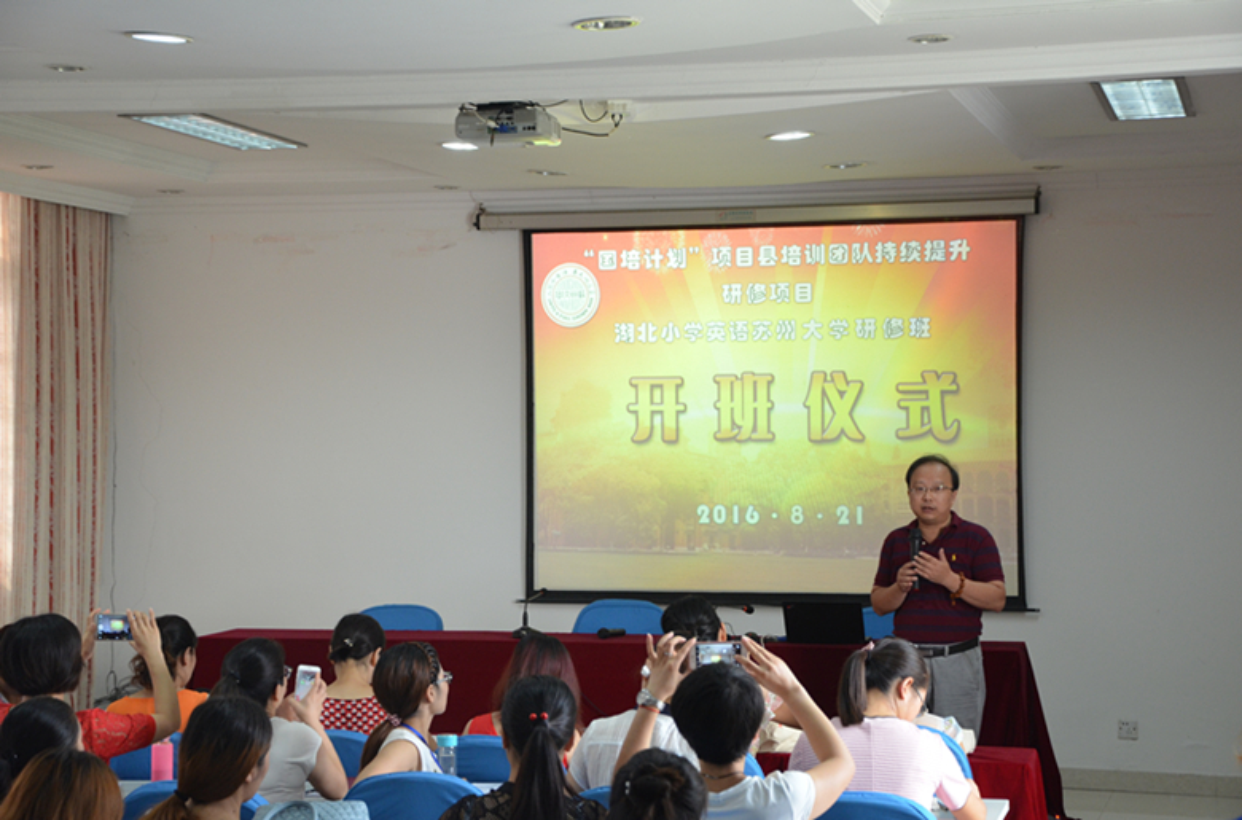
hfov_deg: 26.1
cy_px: 410
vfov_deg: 17.4
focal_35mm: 78
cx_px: 621
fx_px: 2683
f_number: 5
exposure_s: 1/40
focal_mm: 52
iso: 800
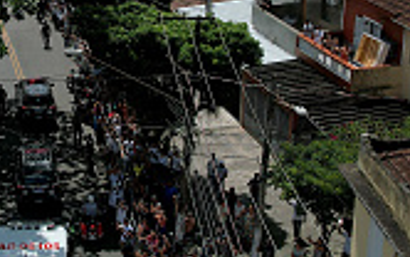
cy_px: 35
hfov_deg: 25.1
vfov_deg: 16.2
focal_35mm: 80
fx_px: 895
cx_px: 44
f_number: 2.8
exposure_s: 1/6000
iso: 100
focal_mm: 8.38
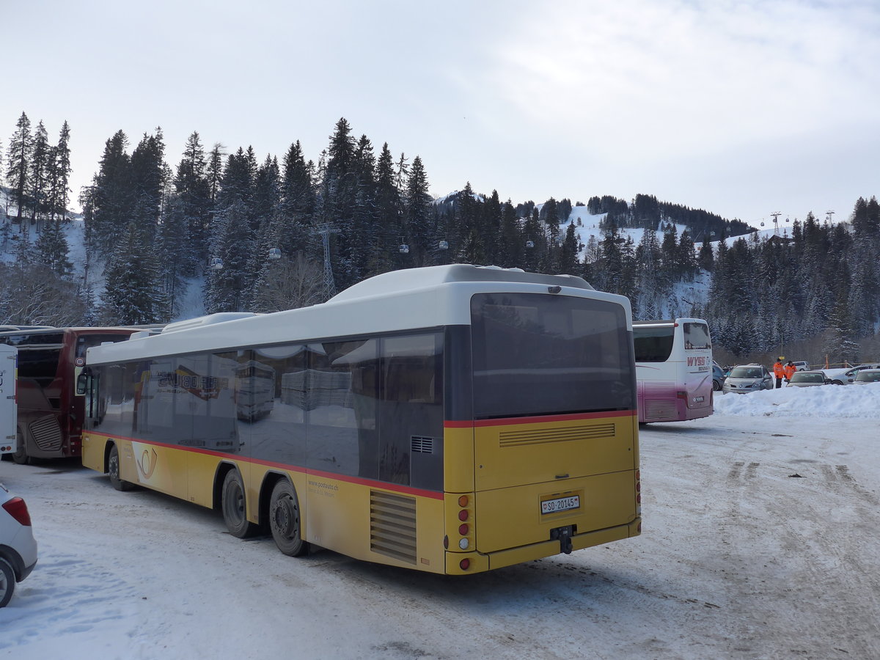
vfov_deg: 48.2
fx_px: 737
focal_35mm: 29
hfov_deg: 61.7
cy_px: 330
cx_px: 440
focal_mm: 6
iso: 160
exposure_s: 1/640
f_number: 2.8
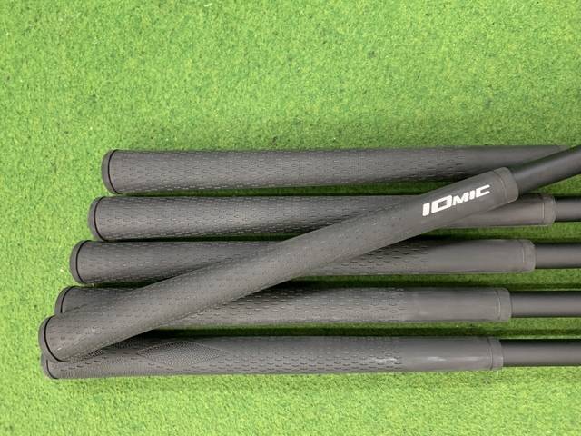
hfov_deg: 67.3
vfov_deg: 53.1
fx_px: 436
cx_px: 290
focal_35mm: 26
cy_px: 218
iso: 320
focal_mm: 4.25
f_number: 1.8
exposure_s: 1/40
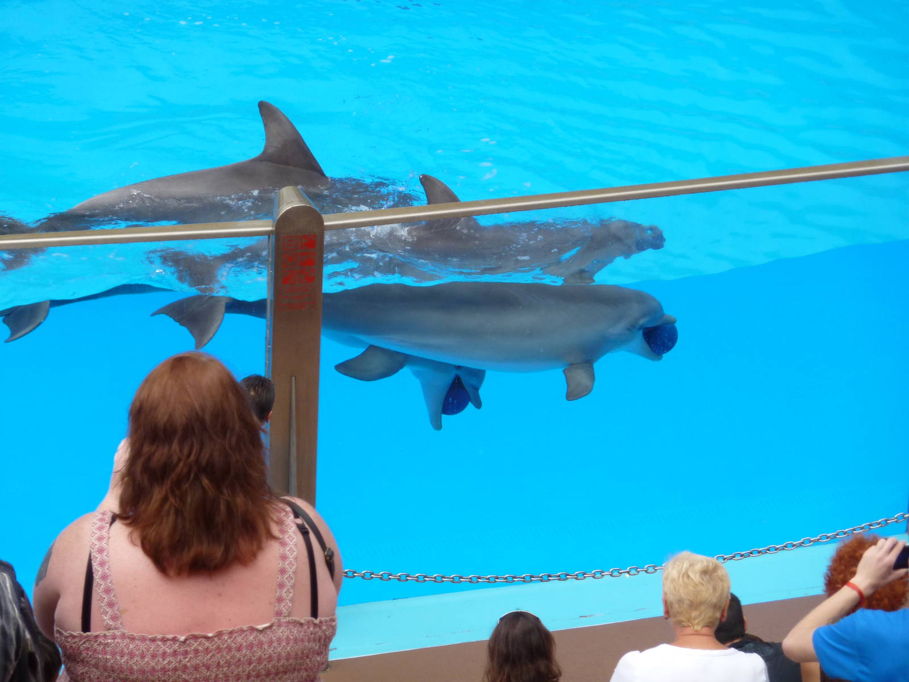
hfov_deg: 10.1
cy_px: 341
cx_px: 454
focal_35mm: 196
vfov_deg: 7.6
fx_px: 5147
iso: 160
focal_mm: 32.1
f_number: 4.5
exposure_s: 1/400
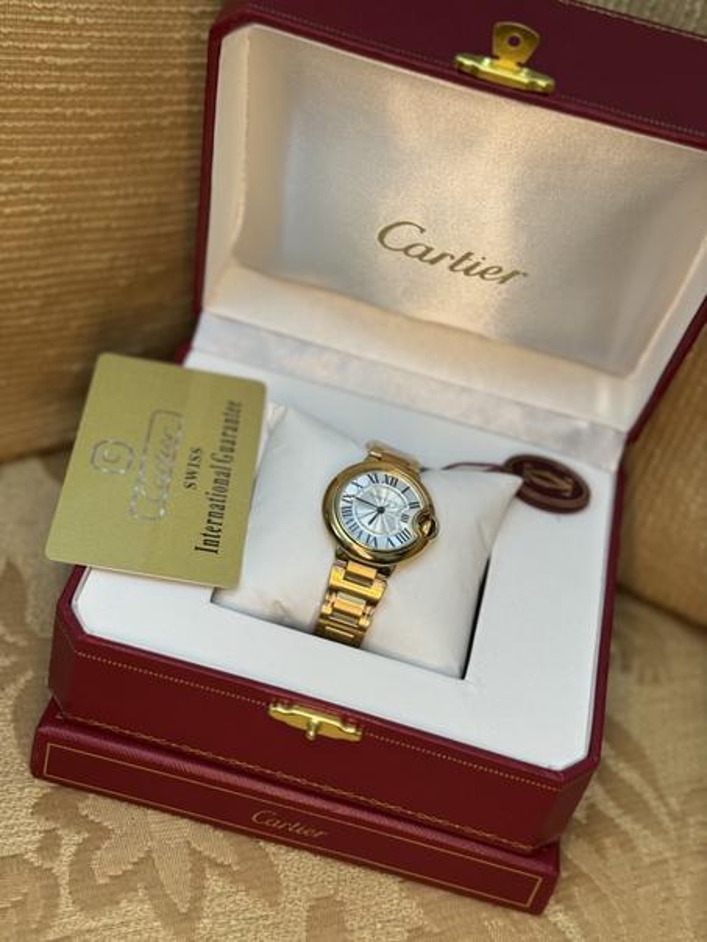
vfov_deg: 39.7
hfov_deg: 30.3
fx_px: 1307
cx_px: 354
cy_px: 471
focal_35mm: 48
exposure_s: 1/50
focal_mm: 6.76
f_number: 1.78
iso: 80
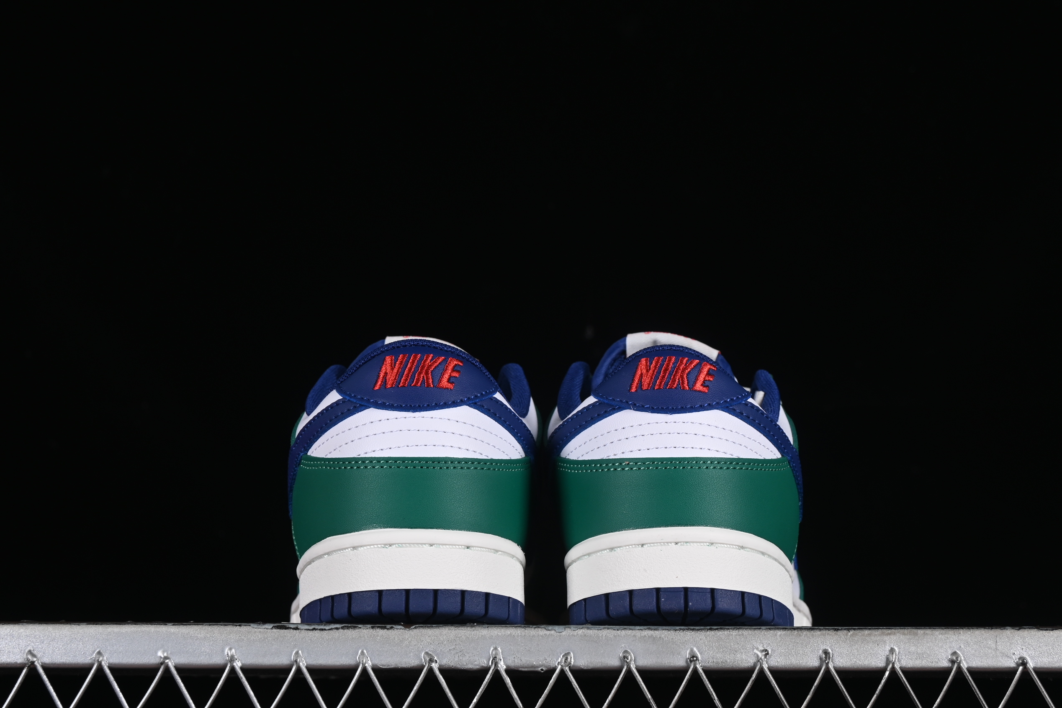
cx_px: 549
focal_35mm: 79
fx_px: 2331
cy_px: 387
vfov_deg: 17.3
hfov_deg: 25.7
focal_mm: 48
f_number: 8
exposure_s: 1/80
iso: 160
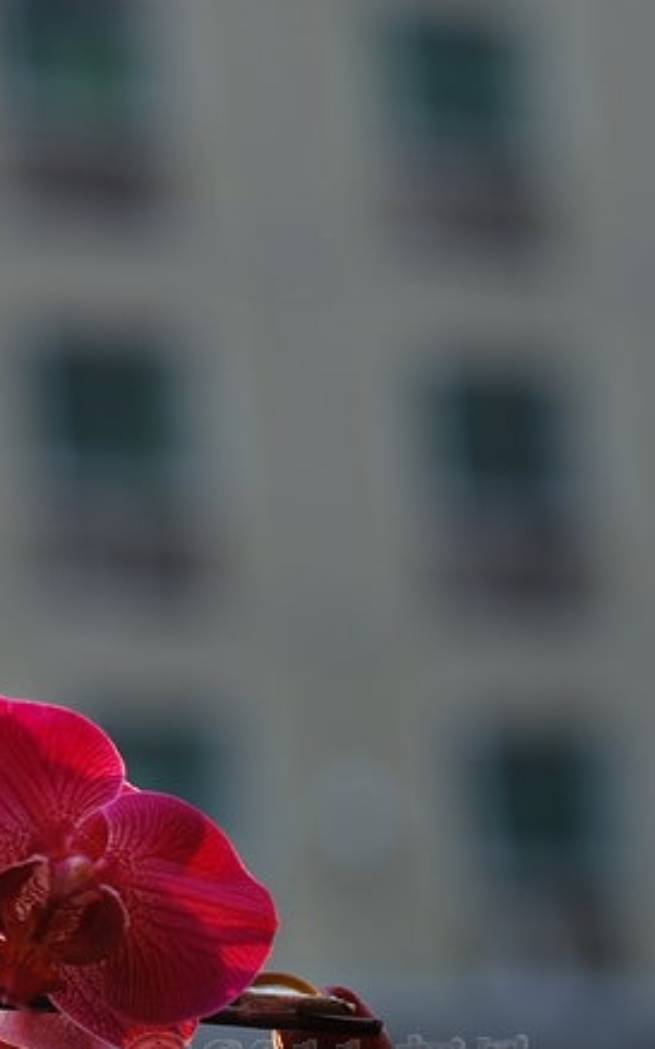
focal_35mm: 196
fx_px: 5600
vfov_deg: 10.7
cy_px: 593
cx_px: -300
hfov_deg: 6.6
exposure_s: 1/160
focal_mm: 70
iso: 100
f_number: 3.5
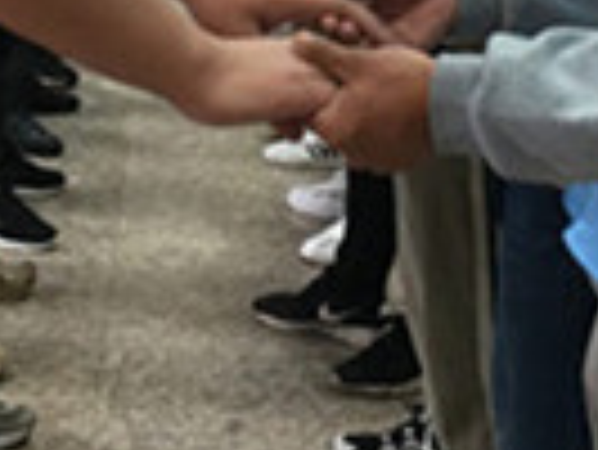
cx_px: 297
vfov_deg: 11.7
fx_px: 2040
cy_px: -335
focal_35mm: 118
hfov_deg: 16.7
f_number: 2.2
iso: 80
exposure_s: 1/17
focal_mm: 4.15
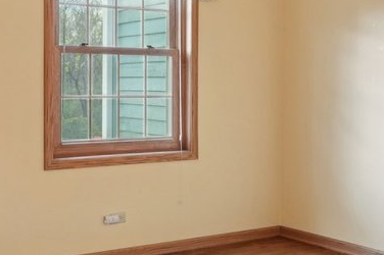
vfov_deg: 19.6
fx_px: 735
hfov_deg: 29.2
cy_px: 81
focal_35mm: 69
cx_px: 220
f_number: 8
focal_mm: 16
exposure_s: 1/10
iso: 320
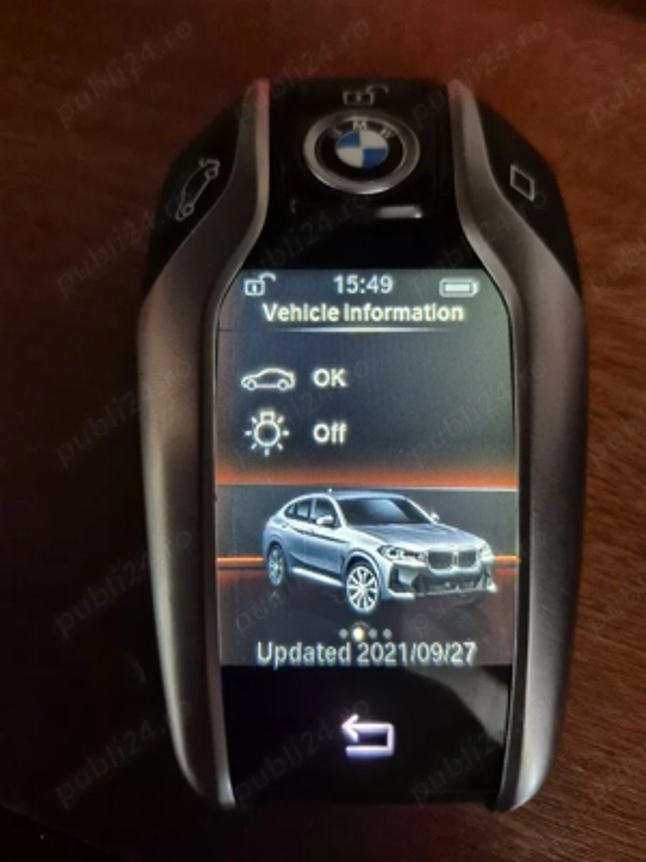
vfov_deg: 73.9
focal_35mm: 23
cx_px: 323
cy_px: 431
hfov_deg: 58.9
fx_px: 572
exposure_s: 1/100
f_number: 1.8
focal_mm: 5.4
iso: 1250
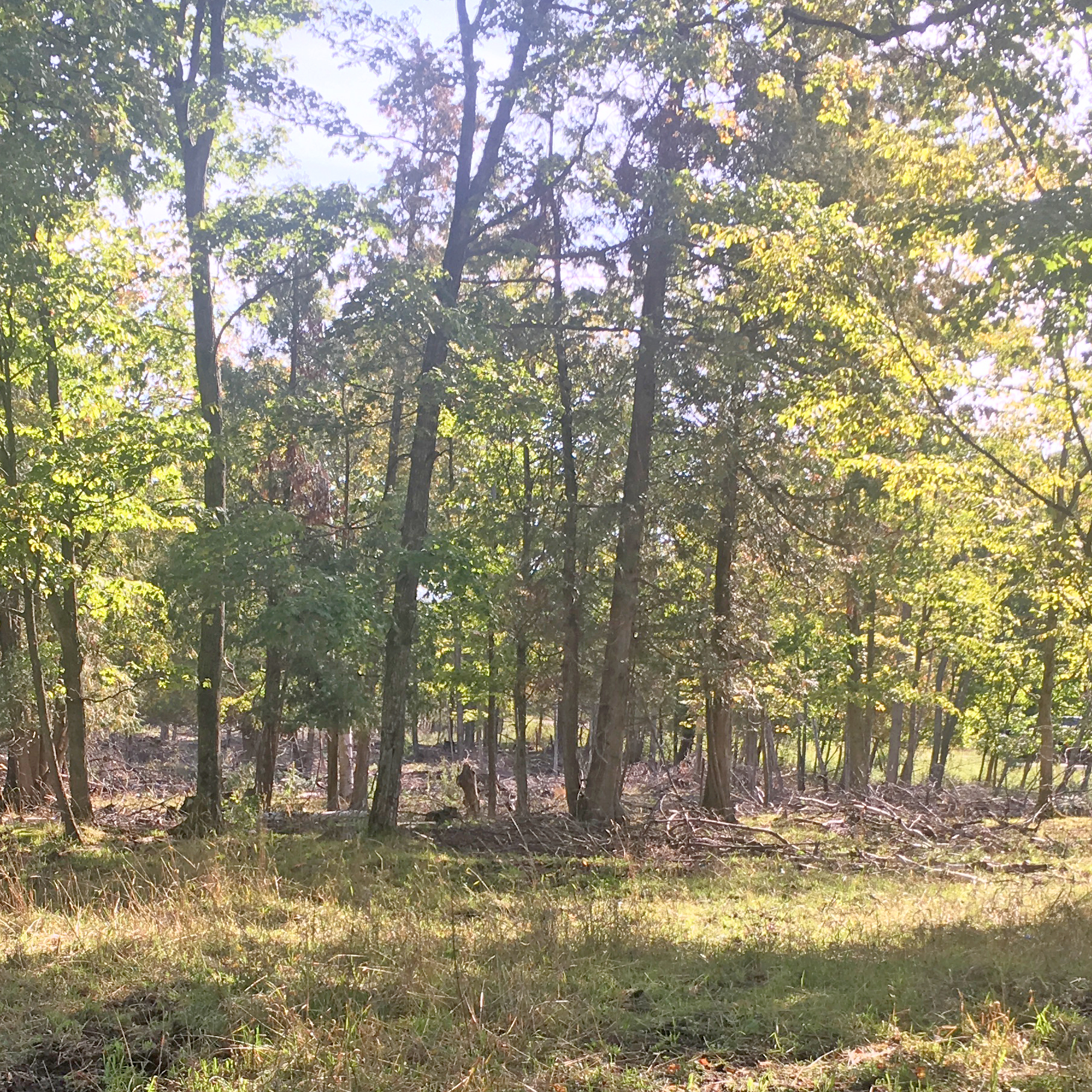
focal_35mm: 57
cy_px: 850
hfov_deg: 29.9
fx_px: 2034
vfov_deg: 29.5
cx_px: 386
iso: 25
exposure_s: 1/309
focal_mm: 4.15
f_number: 2.2
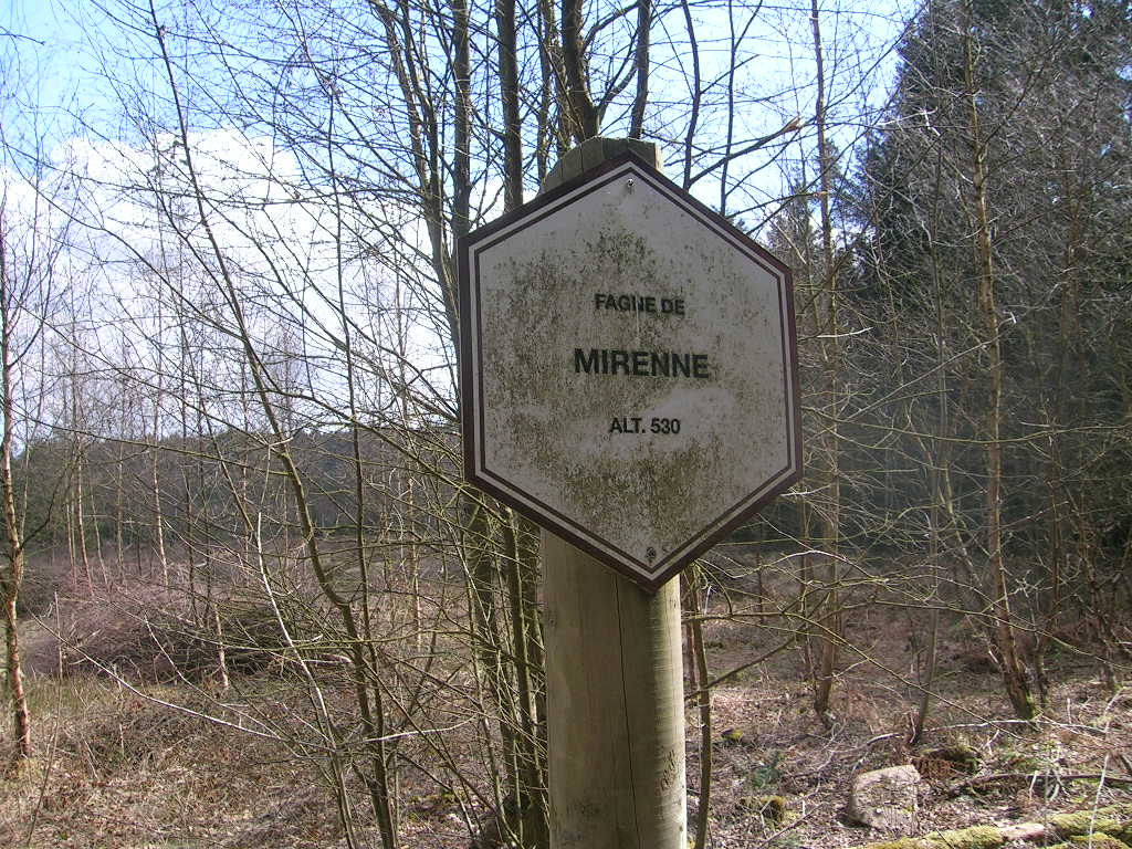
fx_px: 1145
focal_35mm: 35
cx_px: 566
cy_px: 424
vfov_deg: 40.7
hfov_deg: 52.6
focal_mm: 5.4
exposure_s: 1/191
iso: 50
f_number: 4.8
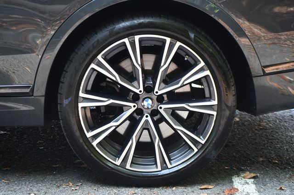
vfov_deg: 11.7
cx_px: 147
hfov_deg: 17.5
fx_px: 954
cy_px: 98
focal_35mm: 117
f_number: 4.8
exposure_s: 1/200
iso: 800
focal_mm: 78
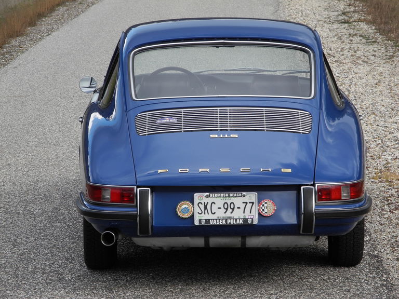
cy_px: 150
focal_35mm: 173
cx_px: 200
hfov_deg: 11.4
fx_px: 1994
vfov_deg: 8.6
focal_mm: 37
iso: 100
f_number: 5.6
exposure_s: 1/228
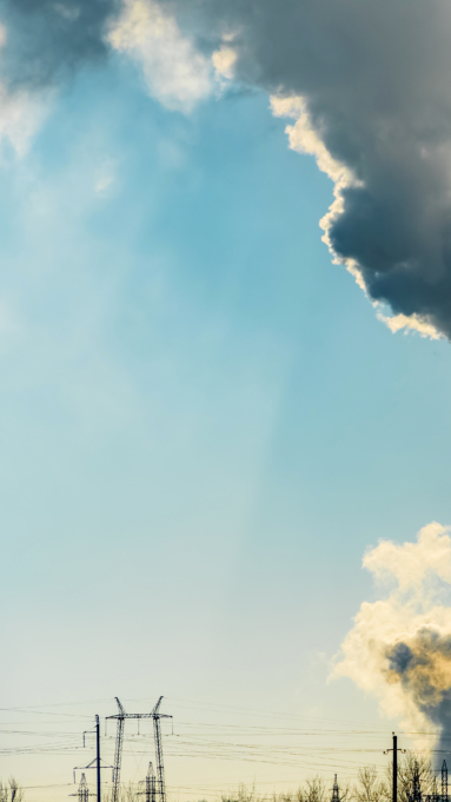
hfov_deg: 4.7
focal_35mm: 260
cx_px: 561
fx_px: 5528
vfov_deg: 8.3
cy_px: 401
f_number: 9
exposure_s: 1/800
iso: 100
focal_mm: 110
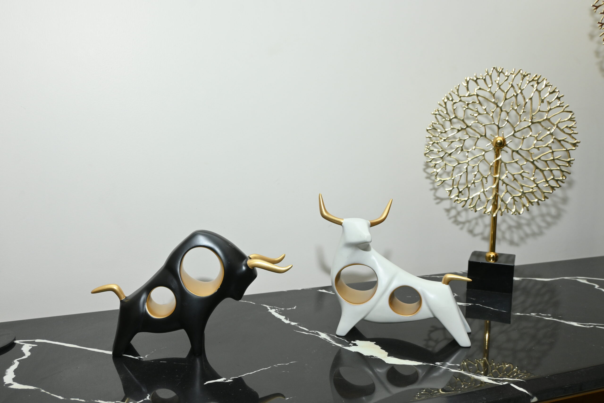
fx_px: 554
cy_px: 202
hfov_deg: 57.2
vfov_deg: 40.0
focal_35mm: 33
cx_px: 302
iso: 400
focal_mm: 22
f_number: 6.3
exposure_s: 1/100
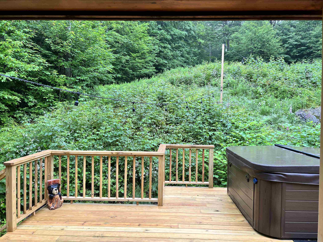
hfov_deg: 67.3
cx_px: 162
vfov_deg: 53.1
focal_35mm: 26
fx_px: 243
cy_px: 121
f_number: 1.5
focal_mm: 5.7
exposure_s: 1/210
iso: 40
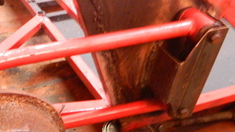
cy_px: 79
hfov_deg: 35.9
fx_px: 343
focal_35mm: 55
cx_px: 30
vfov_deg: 21.8
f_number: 3.1
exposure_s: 1/1.6
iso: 400
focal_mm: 4.5
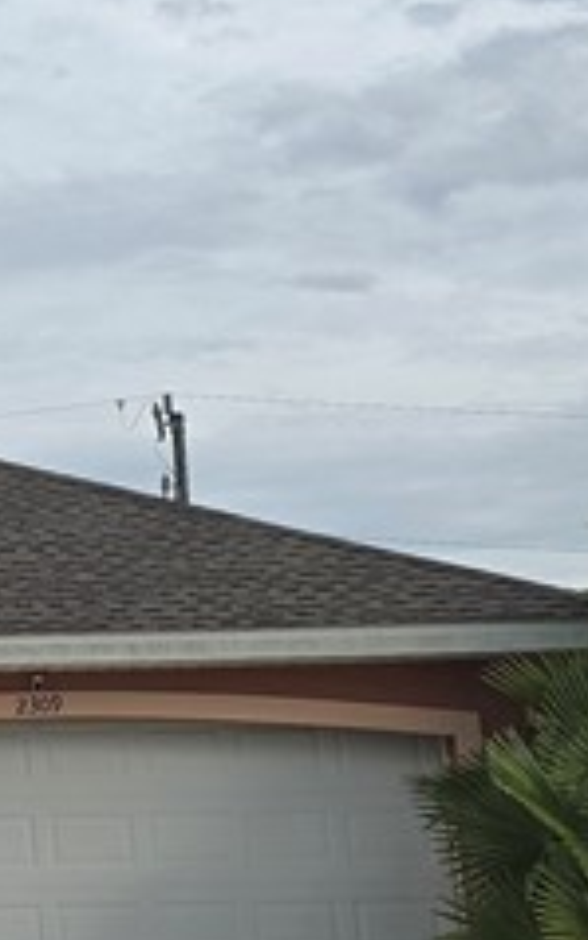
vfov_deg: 19.7
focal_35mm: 105
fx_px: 2689
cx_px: -529
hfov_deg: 11.4
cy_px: 300
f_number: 1.7
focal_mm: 6.3
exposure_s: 1/909
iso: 12
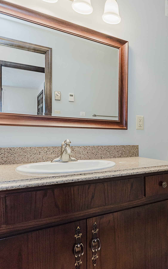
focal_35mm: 26
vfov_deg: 70.4
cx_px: 150
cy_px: 135
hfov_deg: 43.6
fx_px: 191
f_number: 5.6
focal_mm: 15
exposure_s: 1/50
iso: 320
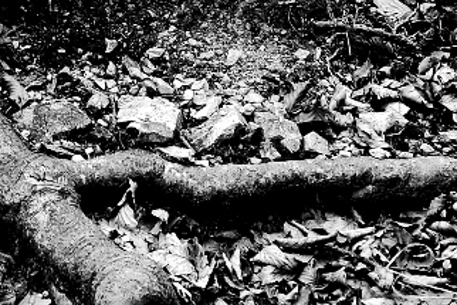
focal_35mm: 232
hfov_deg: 8.6
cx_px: -316
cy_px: -365
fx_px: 2946
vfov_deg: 5.8
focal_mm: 50
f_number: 8
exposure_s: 1/80
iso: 400
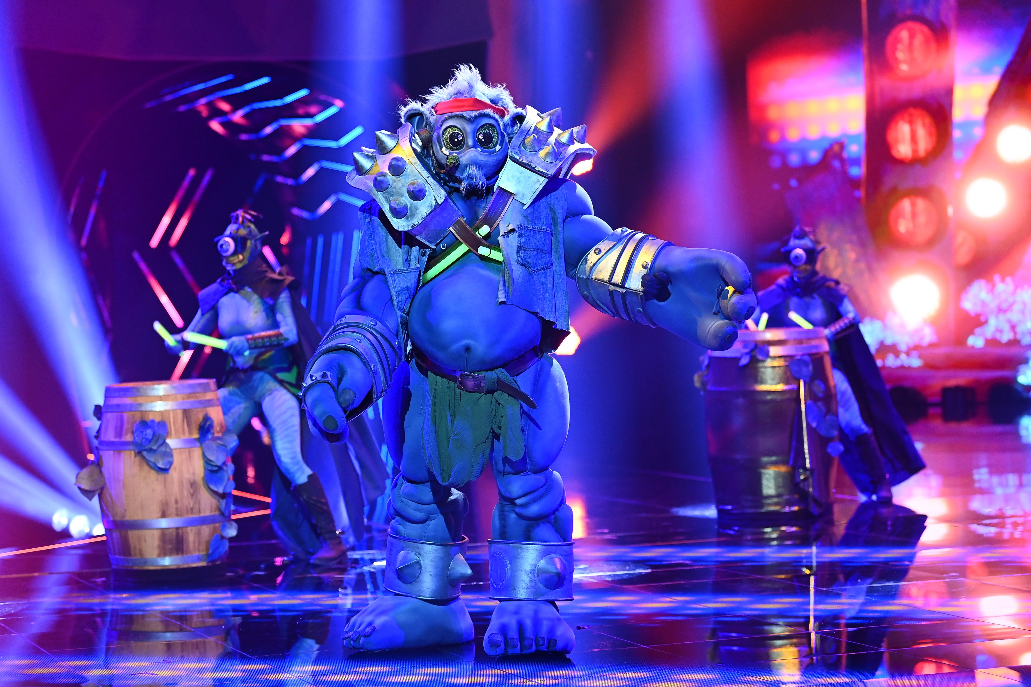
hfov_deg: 20.0
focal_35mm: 102
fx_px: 2921
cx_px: 516
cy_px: 344
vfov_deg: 13.4
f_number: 2.8
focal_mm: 102
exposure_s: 1/400
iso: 3200
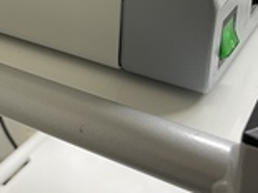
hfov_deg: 28.1
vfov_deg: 20.2
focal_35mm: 67
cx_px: 37
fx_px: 499
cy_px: -52
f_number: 1.6
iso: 80
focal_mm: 4.2
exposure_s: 1/50
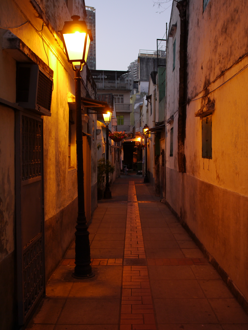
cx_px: 124
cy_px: 165
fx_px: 363
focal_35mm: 38
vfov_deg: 49.0
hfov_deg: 37.7
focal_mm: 19
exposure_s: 1/60
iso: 400
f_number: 3.5
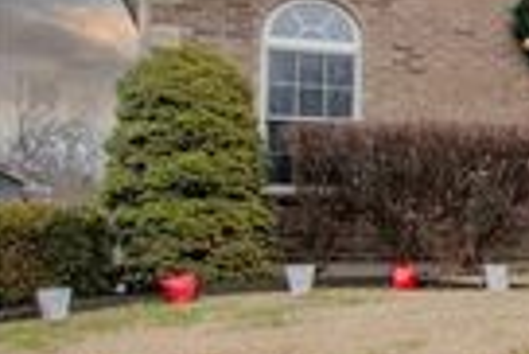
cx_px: 965
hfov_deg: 19.4
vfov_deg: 17.8
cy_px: 189
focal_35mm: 77
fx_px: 1133
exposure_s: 1/320
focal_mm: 14
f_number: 11
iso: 200
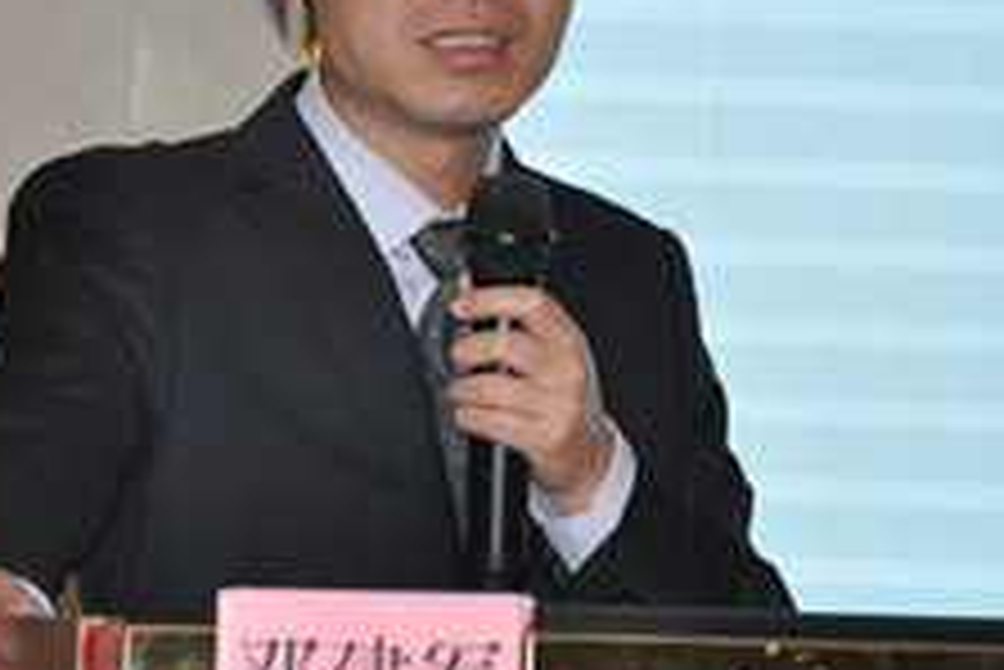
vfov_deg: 5.1
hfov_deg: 7.6
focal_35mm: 272
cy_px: 256
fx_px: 7590
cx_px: 518
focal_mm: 90
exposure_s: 1/60
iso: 800
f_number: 5.3
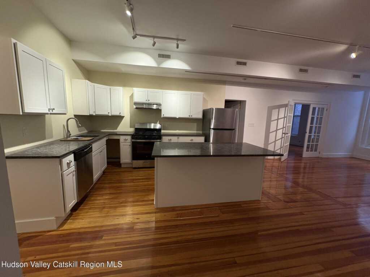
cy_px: 138
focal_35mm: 14
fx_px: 150
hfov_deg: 102.1
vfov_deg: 85.7
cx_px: 185
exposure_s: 1/60
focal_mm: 2.22
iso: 250
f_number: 2.2
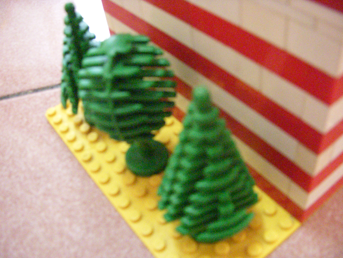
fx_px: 377
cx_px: 172
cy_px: 129
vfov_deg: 37.7
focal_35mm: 38
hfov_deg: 49.0
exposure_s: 1/80
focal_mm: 6.3
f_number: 3.3
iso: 1600
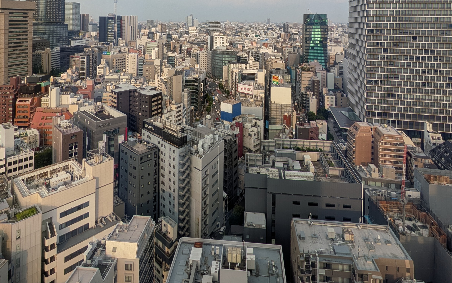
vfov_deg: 44.0
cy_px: 18
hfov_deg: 72.5
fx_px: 308
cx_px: 222
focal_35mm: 25
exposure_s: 1/617
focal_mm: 1.85
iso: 55
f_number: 2.2
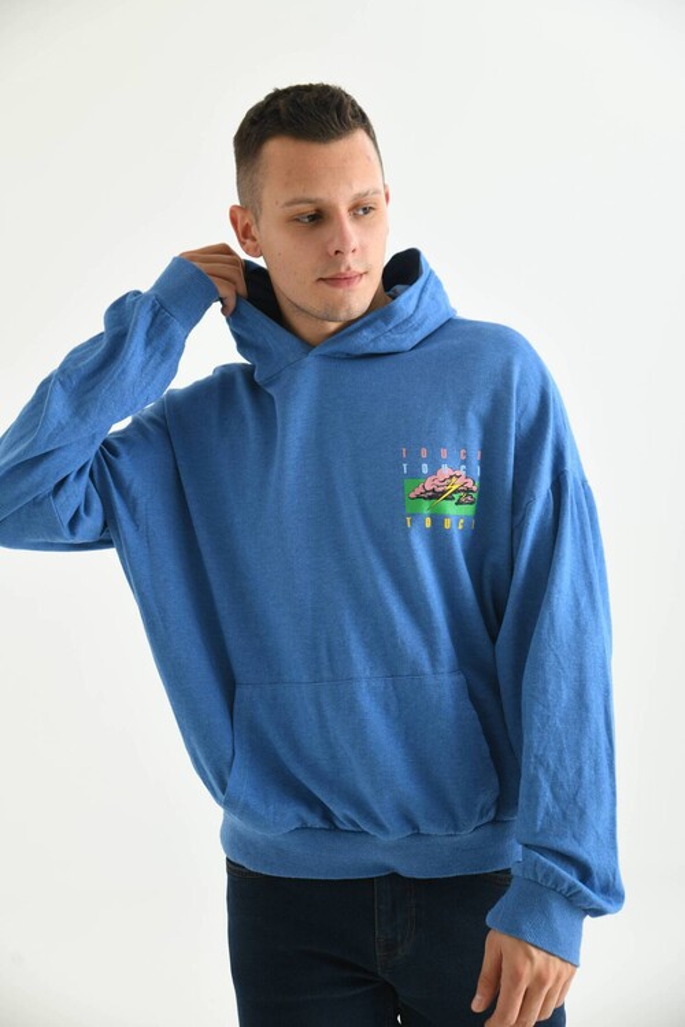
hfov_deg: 23.4
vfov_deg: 34.5
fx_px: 1655
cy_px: 514
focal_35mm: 58
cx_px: 342
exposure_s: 1/125
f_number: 5.6
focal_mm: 58
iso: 160
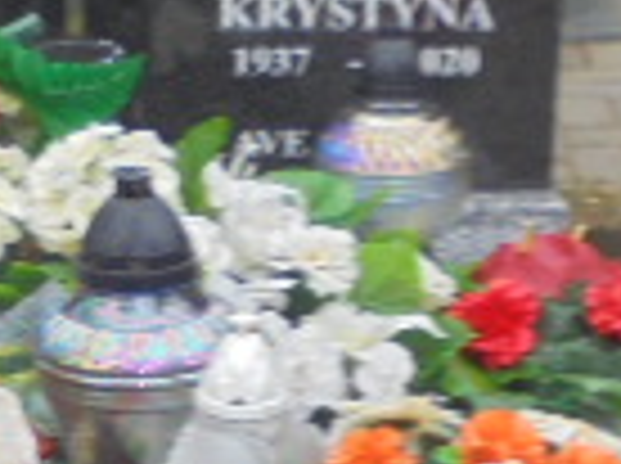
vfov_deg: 9.3
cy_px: 351
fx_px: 2830
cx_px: 58
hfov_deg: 12.4
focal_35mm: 158
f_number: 4
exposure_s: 1/40
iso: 100
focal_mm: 6.1
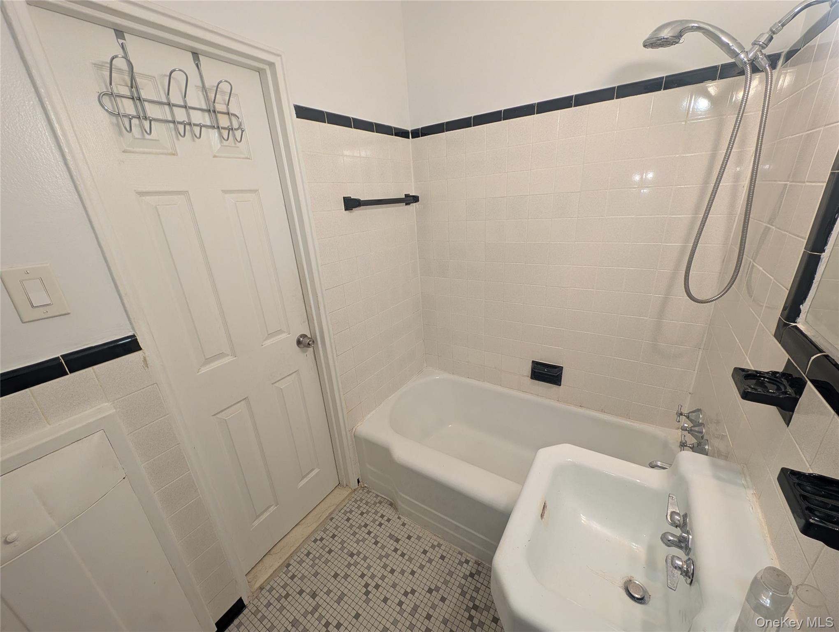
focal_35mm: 12
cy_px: 316
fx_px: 291
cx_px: 420
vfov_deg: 94.6
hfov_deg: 110.5
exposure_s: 1/120
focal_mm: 2.23
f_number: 1.95
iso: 159
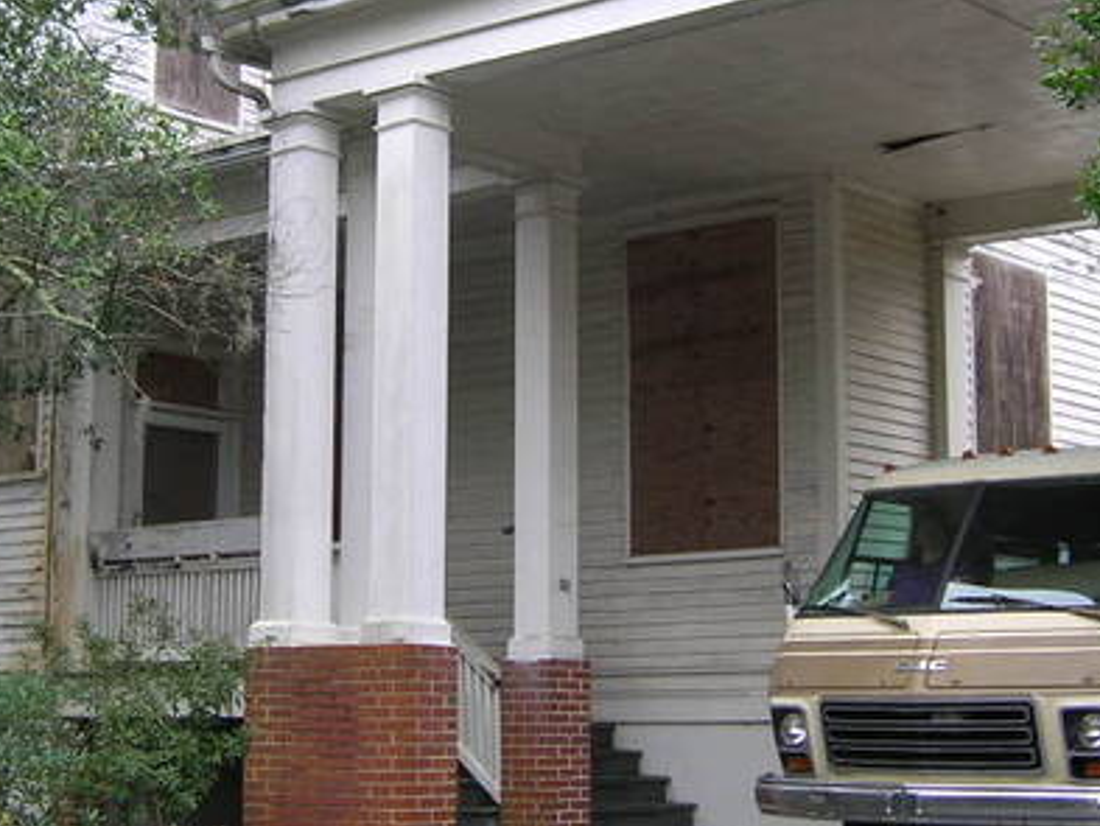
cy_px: 311
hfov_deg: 27.8
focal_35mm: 70
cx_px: 507
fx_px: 2225
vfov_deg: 21.0
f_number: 2.9
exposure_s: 1/57
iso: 50
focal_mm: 5.7
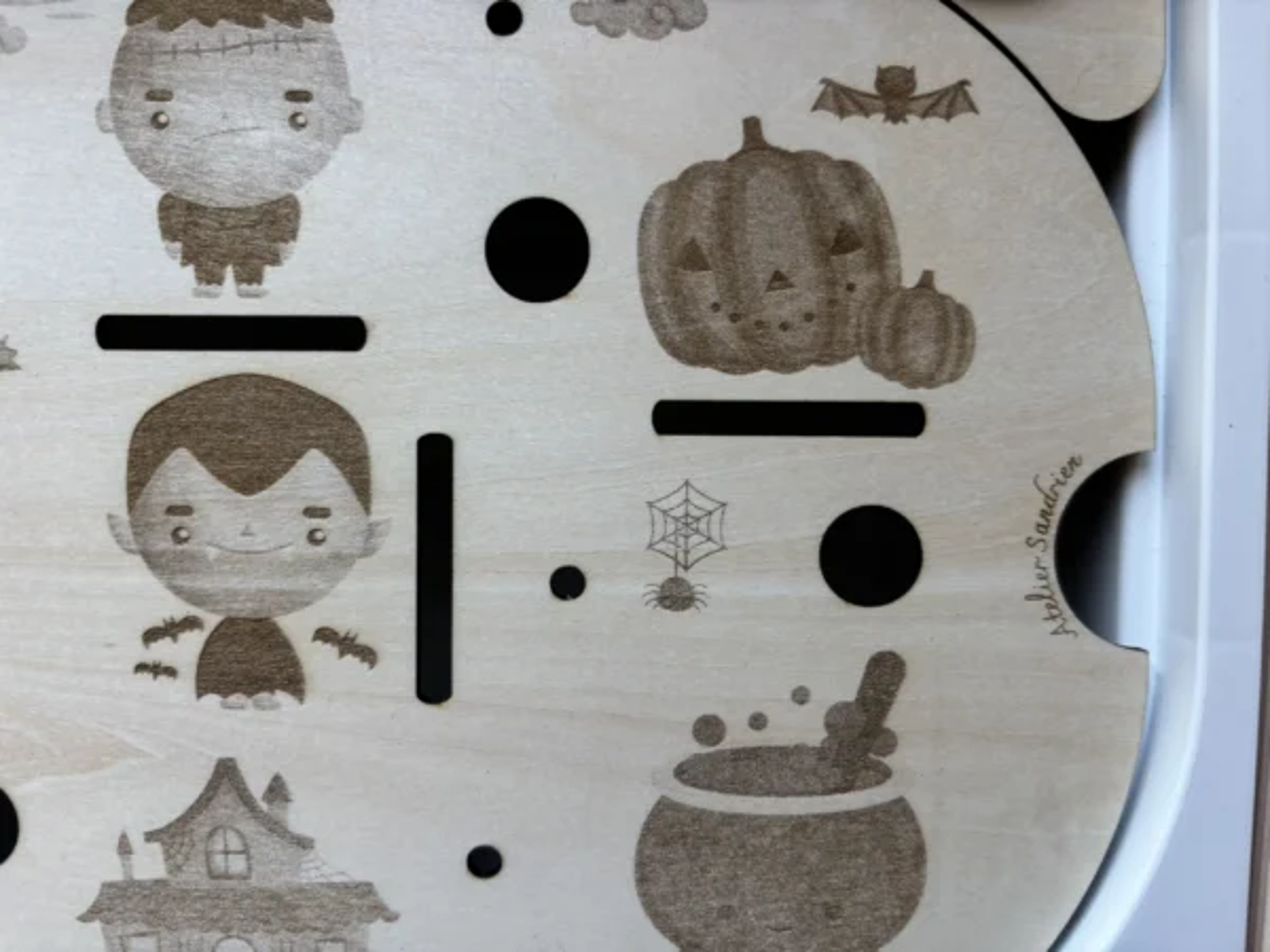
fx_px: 954
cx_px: 635
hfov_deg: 67.3
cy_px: 476
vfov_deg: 53.1
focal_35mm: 26
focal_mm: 5.96
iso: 80
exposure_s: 1/121
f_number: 1.6
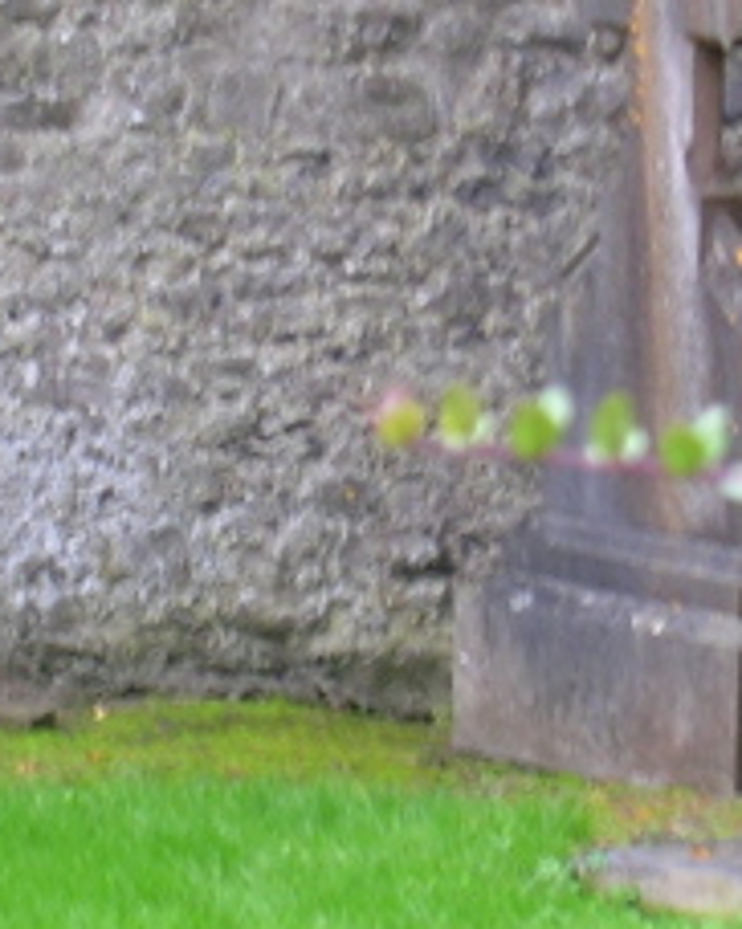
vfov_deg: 6.1
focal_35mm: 315
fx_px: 8658
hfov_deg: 4.9
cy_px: 477
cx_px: 257
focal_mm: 17.4
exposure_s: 1/16.4
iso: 50
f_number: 4.9
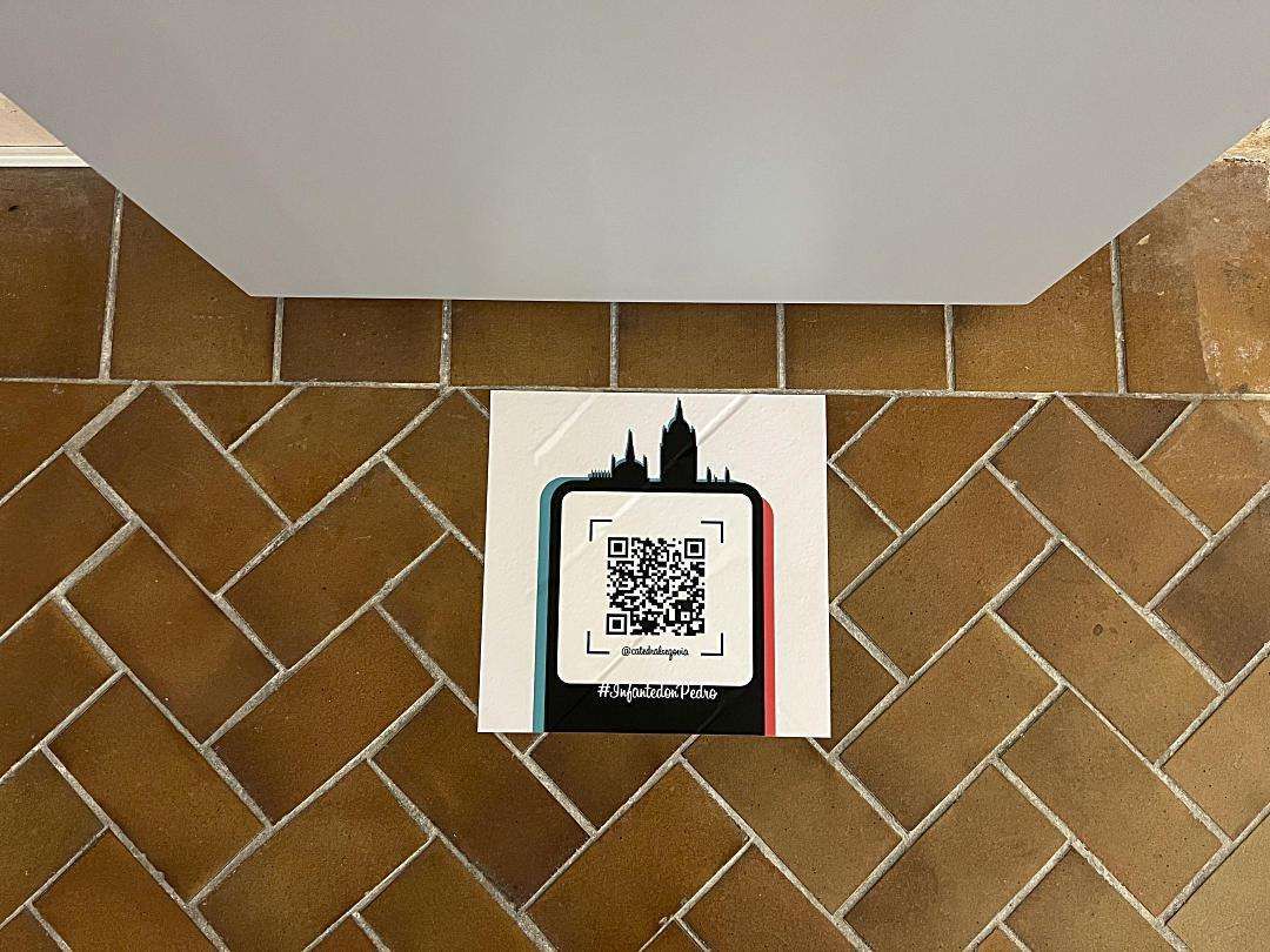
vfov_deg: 53.1
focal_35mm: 26
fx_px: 954
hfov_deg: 67.3
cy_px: 476
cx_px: 635
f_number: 1.6
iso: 320
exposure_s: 1/50
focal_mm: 5.1
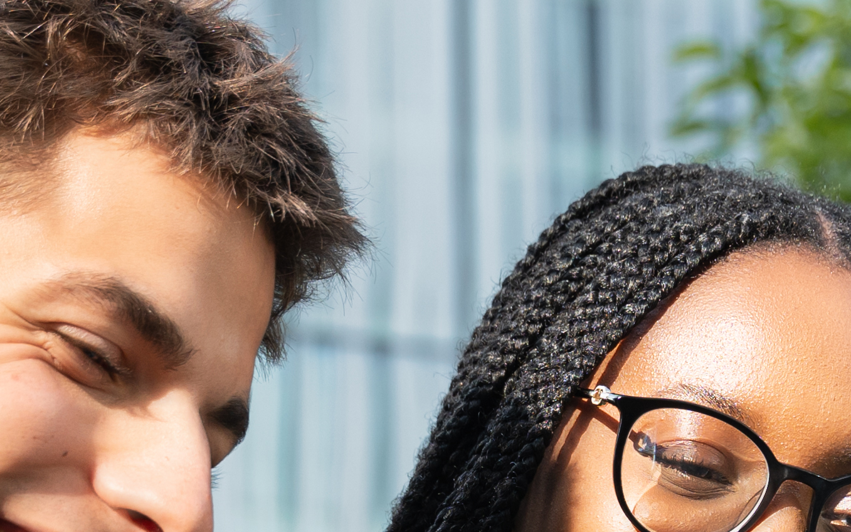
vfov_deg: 6.4
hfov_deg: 10.5
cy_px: 1058
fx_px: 4638
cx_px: 657
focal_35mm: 200
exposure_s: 1/400
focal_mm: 38
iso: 200
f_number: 3.5
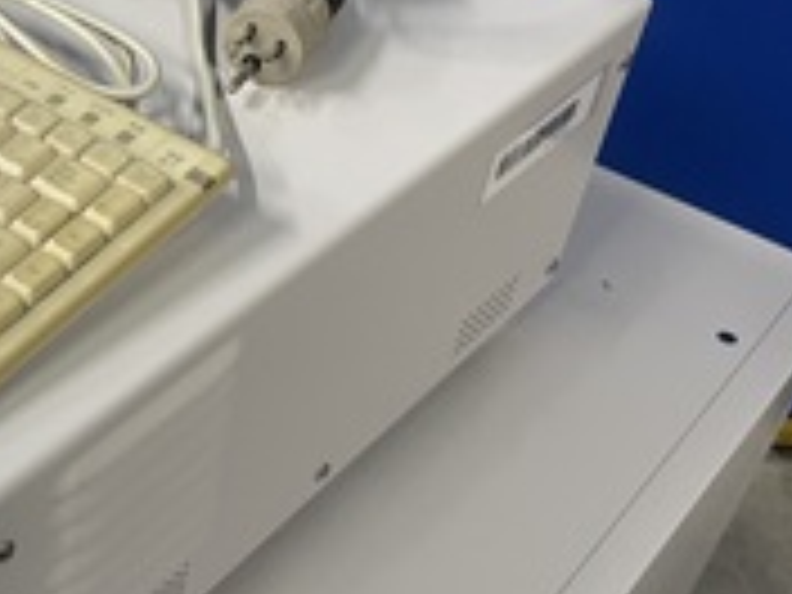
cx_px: -14
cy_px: 261
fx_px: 1350
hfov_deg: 30.3
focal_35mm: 59
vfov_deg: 24.8
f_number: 1.6
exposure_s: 1/60
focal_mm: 4.2
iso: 100
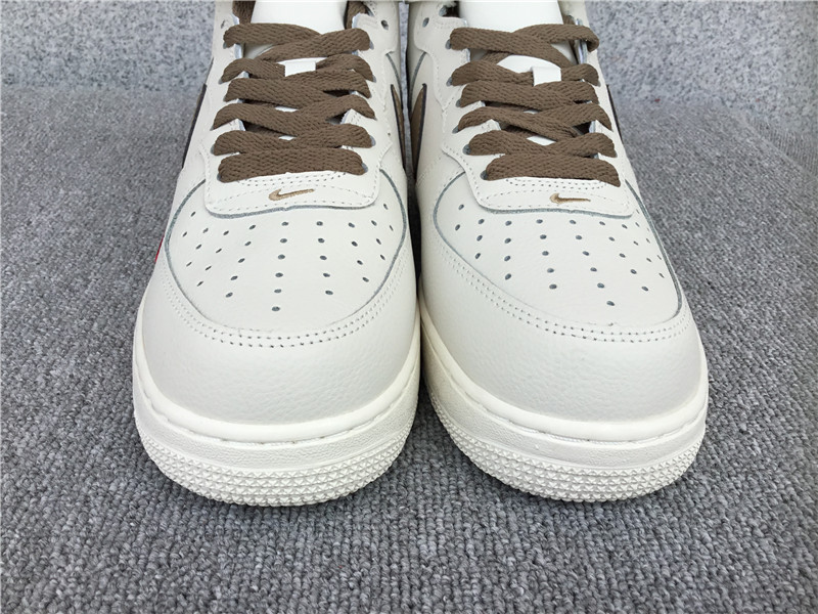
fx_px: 733
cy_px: 307
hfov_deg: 58.4
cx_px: 409
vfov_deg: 45.4
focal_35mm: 31
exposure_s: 1/876
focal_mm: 3.3
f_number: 2.4
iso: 25
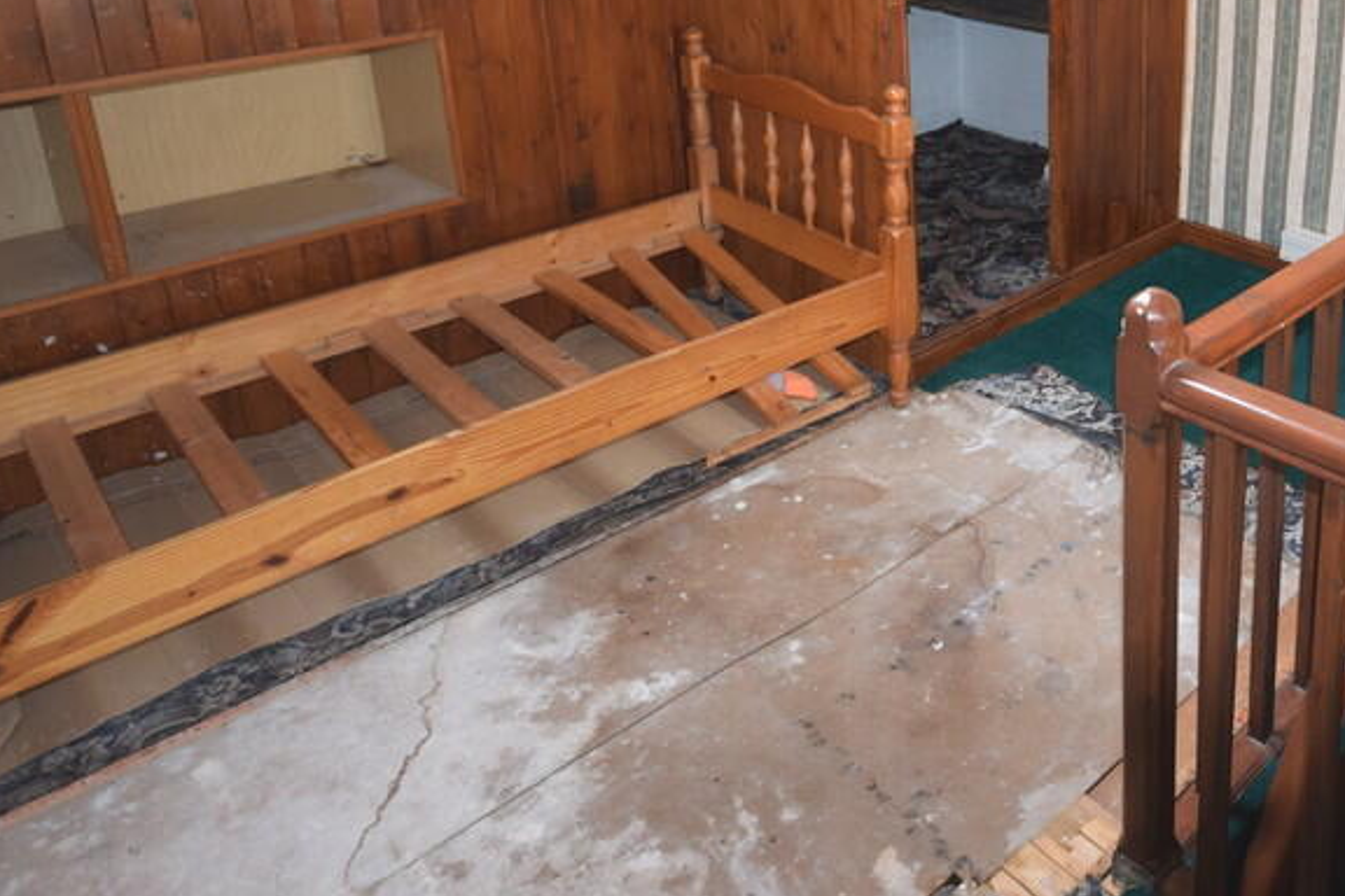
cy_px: 125
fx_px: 1195
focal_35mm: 32
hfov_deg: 56.2
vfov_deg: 38.8
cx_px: 985
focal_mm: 12
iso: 900
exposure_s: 1/60
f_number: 4.5
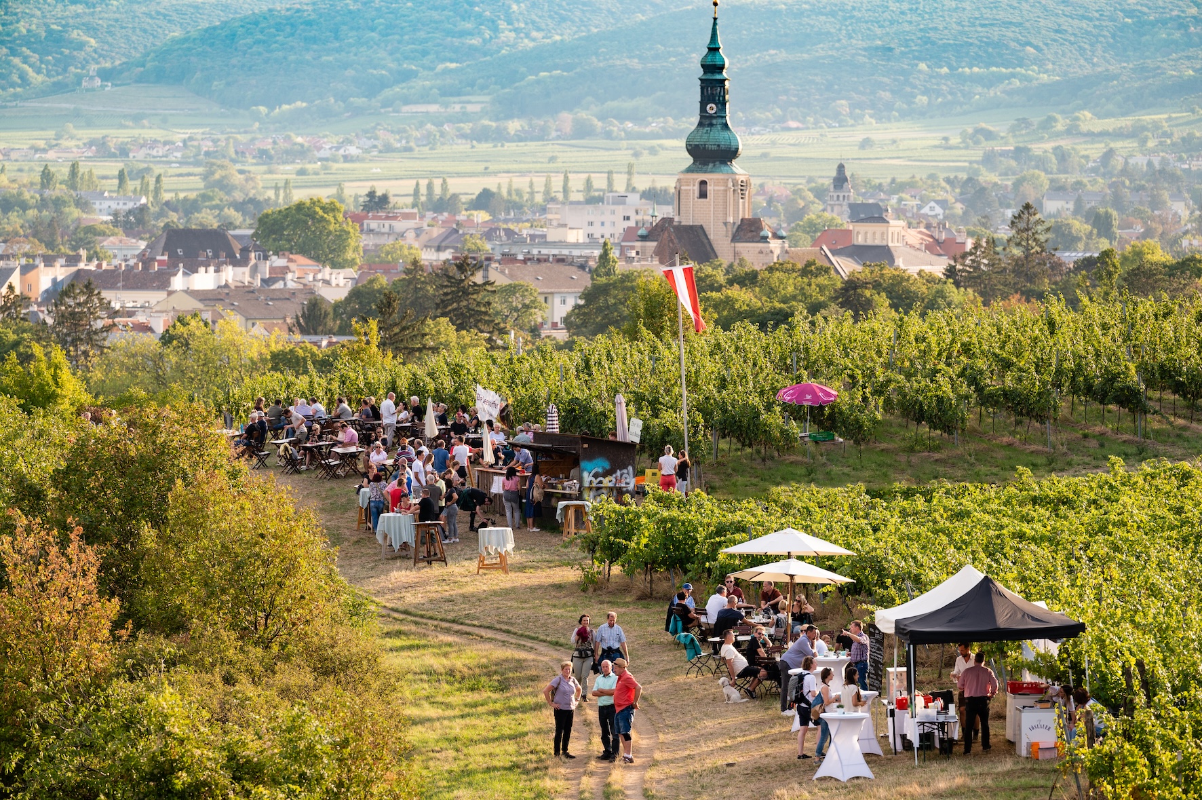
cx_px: 601
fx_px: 6673
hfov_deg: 10.3
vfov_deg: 6.9
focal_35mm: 200
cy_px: 400
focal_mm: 200
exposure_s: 1/200
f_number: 4.5
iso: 100
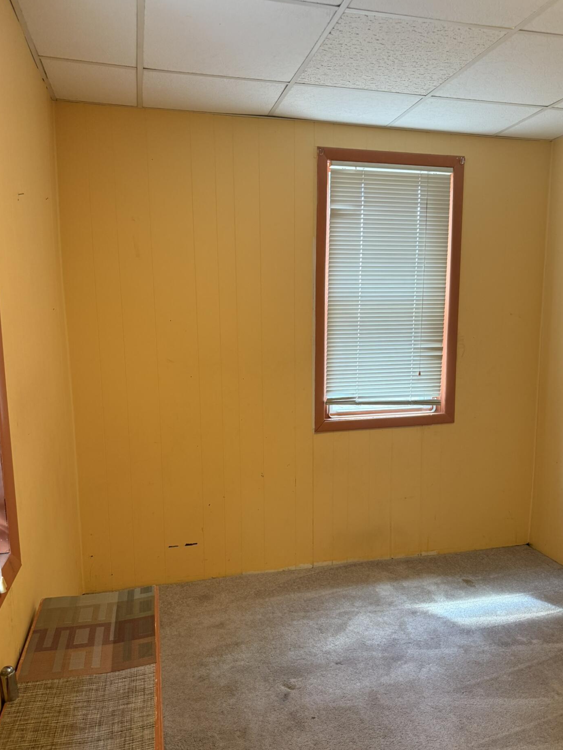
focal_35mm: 26
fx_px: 564
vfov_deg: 67.2
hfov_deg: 53.1
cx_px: 276
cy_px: 403
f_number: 1.78
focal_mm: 6.76
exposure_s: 1/60
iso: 200
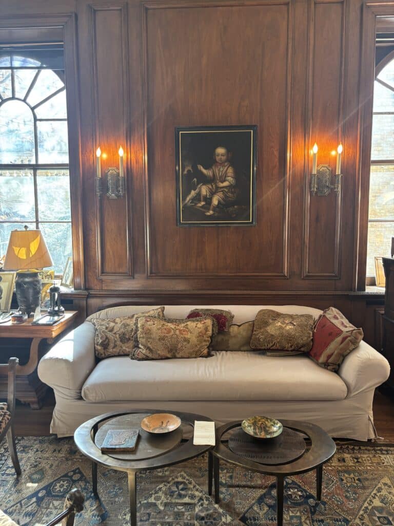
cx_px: 197
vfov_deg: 67.3
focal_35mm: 26
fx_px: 395
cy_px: 263
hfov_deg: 53.1
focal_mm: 5.96
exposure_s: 1/60
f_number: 1.6
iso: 160
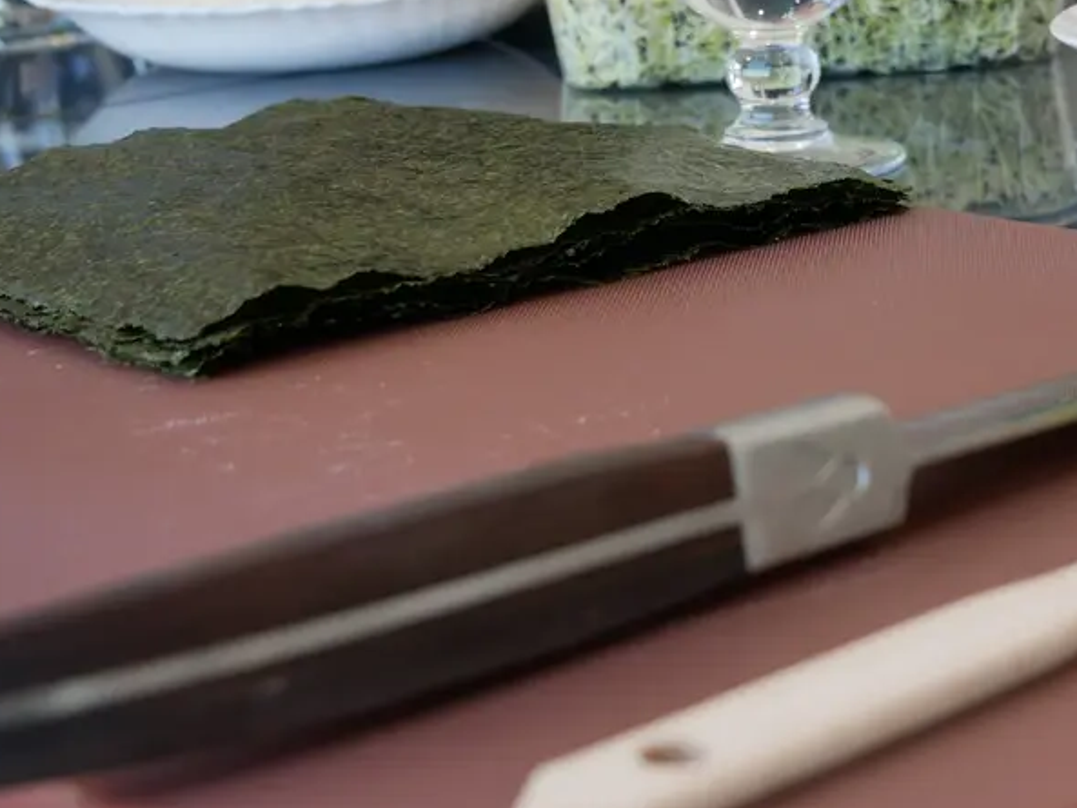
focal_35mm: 89
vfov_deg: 16.5
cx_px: 888
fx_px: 2770
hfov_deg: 21.7
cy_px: 218
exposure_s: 1/60
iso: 200
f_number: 4.2
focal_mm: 22
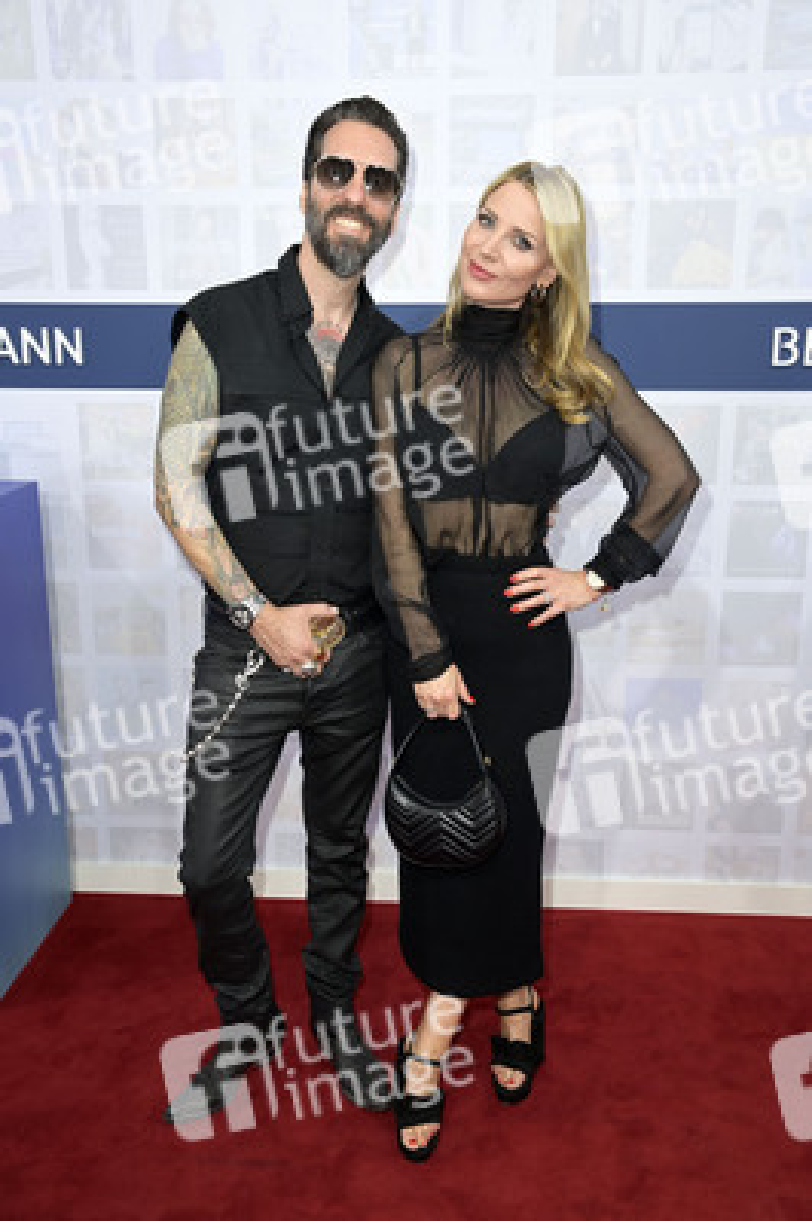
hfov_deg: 38.8
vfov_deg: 55.8
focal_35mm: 34
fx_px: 1152
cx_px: 406
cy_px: 610
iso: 640
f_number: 7.1
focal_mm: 34
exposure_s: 1/125
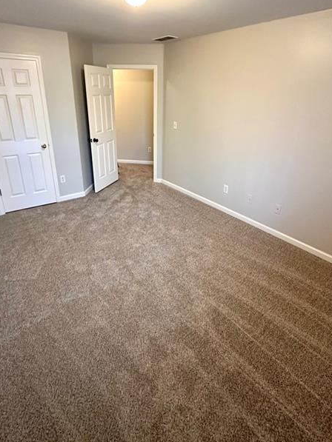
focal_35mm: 18
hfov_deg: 71.6
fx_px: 230
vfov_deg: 87.0
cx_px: 163
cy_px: 185
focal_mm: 2.22
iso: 400
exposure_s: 1/60
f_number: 2.2
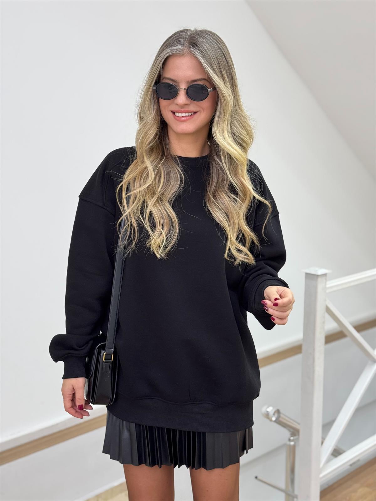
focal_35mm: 48
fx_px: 695
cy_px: 250
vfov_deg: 39.7
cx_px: 188
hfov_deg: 30.3
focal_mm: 6.76
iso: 80
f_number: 1.78
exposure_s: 1/50
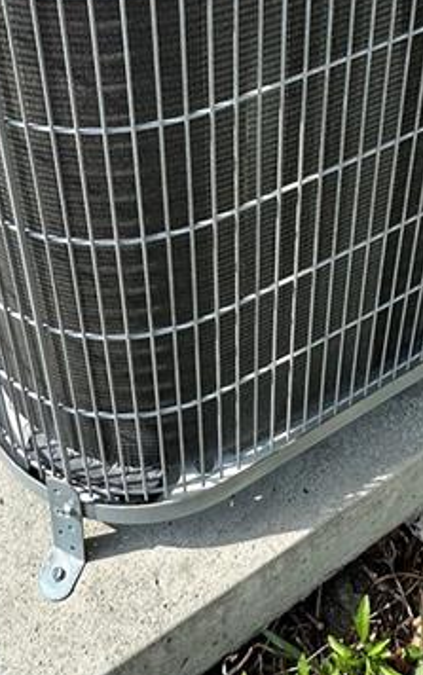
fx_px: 921
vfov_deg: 31.5
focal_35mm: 50
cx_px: 315
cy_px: -192
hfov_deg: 25.6
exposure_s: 1/569
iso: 40
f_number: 2.2
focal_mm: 2.22
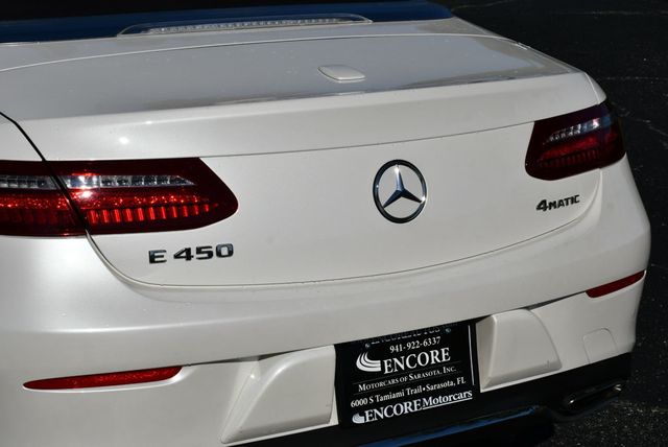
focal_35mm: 76
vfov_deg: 18.0
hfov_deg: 26.6
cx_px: 334
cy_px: 224
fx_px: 1411
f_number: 14
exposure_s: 1/800
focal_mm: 38
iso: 100
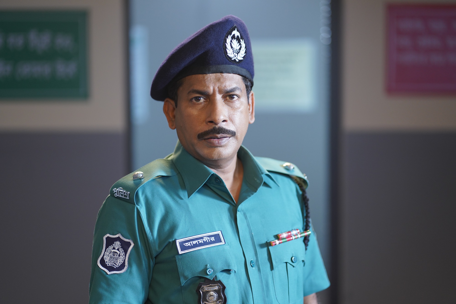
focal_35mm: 85
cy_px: 152
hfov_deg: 23.9
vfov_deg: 16.1
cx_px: 228
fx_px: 1076
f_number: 1.8
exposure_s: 1/125
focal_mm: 85
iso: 1000
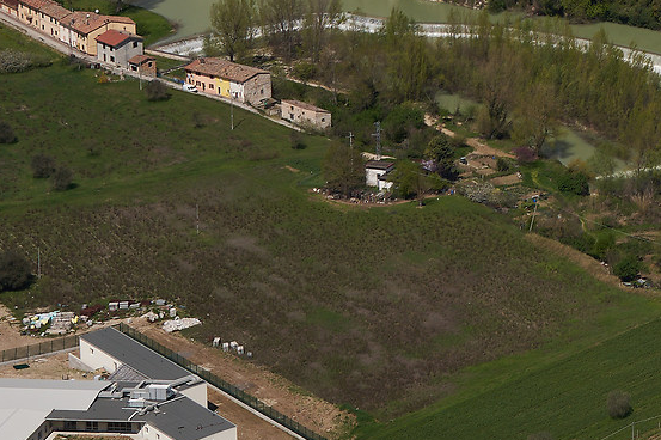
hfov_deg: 12.6
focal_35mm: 152
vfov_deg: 8.5
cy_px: -453
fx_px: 2789
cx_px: 1095
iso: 100
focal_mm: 35
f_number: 5.6
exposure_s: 1/640
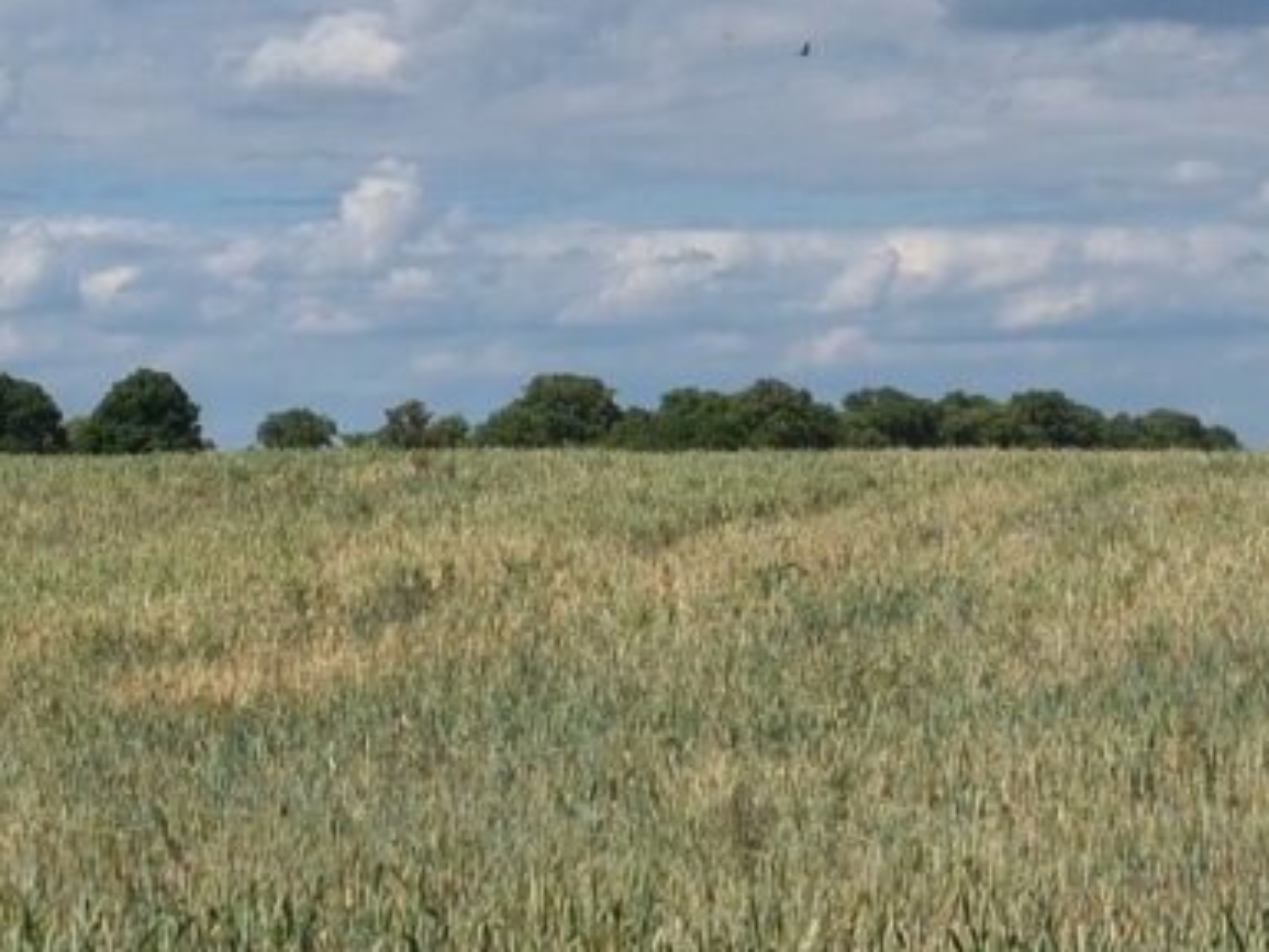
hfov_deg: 24.1
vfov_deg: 17.0
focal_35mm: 81
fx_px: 2970
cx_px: 590
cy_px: -333
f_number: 1.8
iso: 50
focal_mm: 5.4
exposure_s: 1/5952
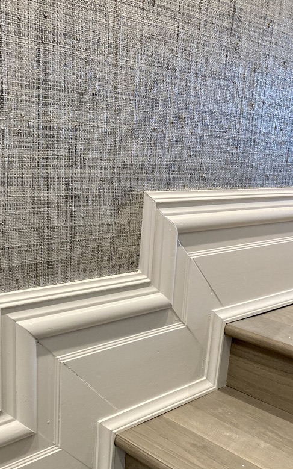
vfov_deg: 49.6
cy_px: 308
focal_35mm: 39
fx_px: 498
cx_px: 120
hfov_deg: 32.7
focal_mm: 3.99
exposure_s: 1/60
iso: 200
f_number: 1.8
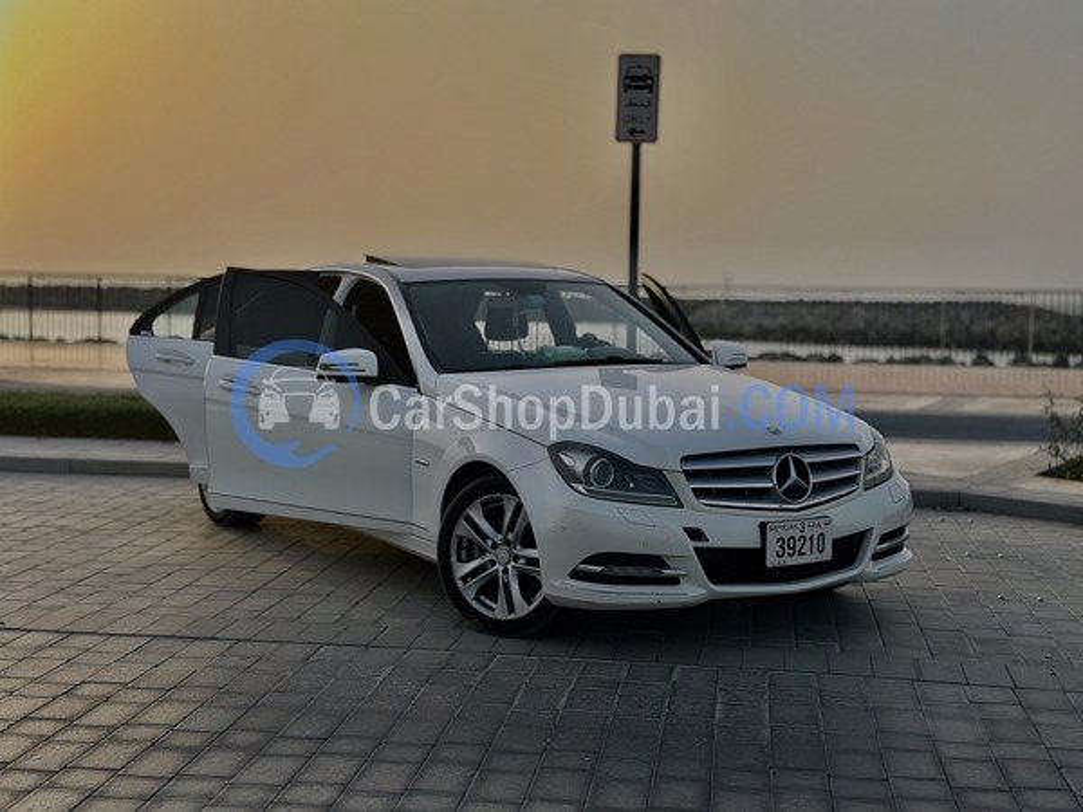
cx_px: 542
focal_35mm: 48
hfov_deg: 39.7
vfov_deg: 30.3
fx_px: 1502
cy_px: 406
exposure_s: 1/5882
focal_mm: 6.86
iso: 80
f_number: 1.78
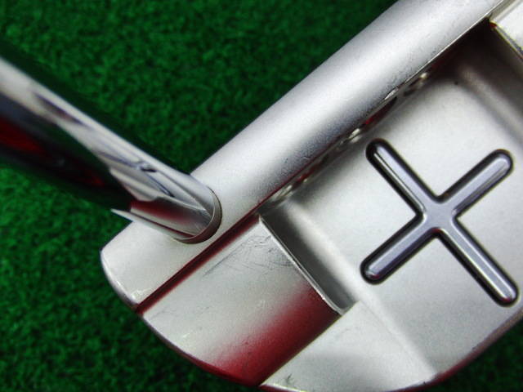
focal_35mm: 37
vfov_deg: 38.7
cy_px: 196
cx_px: 262
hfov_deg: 50.1
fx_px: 559
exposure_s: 1/80
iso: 250
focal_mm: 6.42
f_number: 3.6
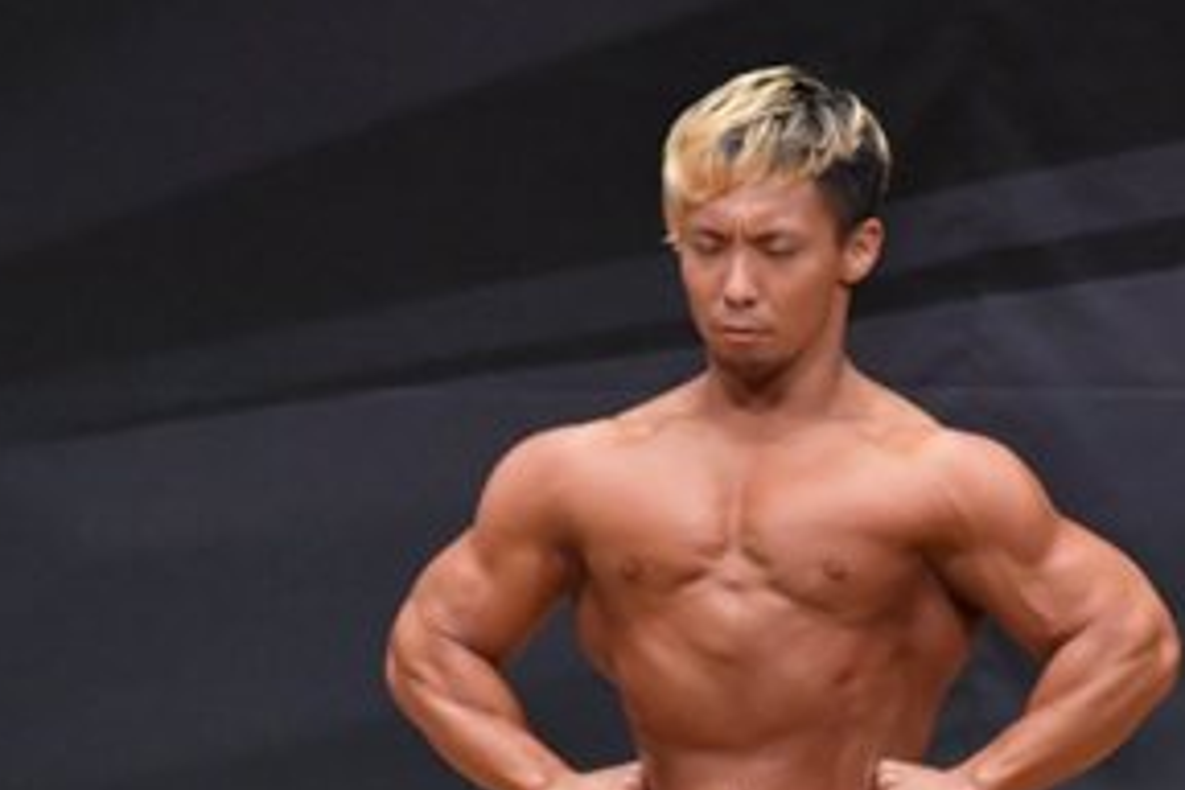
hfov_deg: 2.6
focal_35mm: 808
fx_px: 26595
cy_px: 950
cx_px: 673
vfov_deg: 1.7
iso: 6400
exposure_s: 1/400
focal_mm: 200
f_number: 5.6
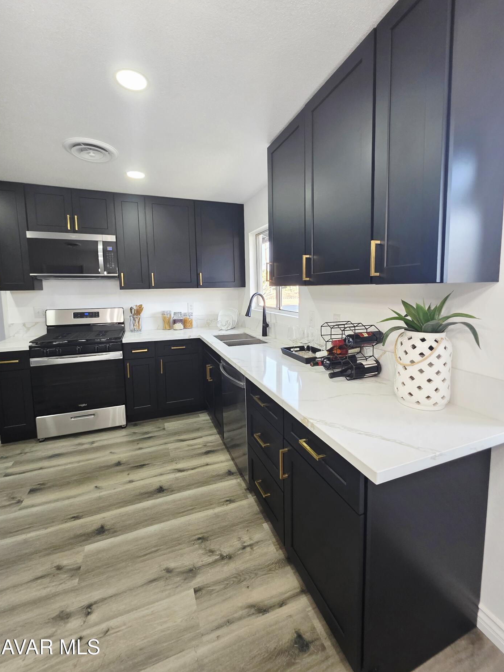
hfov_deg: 85.7
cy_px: 318
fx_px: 272
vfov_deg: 102.0
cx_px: 255
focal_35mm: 14
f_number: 1.9
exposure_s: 1/120
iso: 160
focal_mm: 2.2
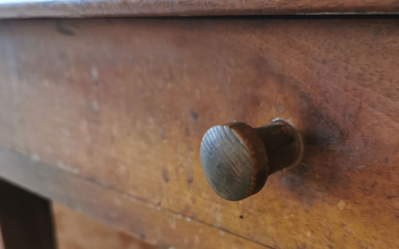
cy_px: 183
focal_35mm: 50
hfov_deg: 40.1
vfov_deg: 25.6
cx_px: 243
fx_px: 544
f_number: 1.8
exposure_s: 1/33.3
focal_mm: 5.58
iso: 400
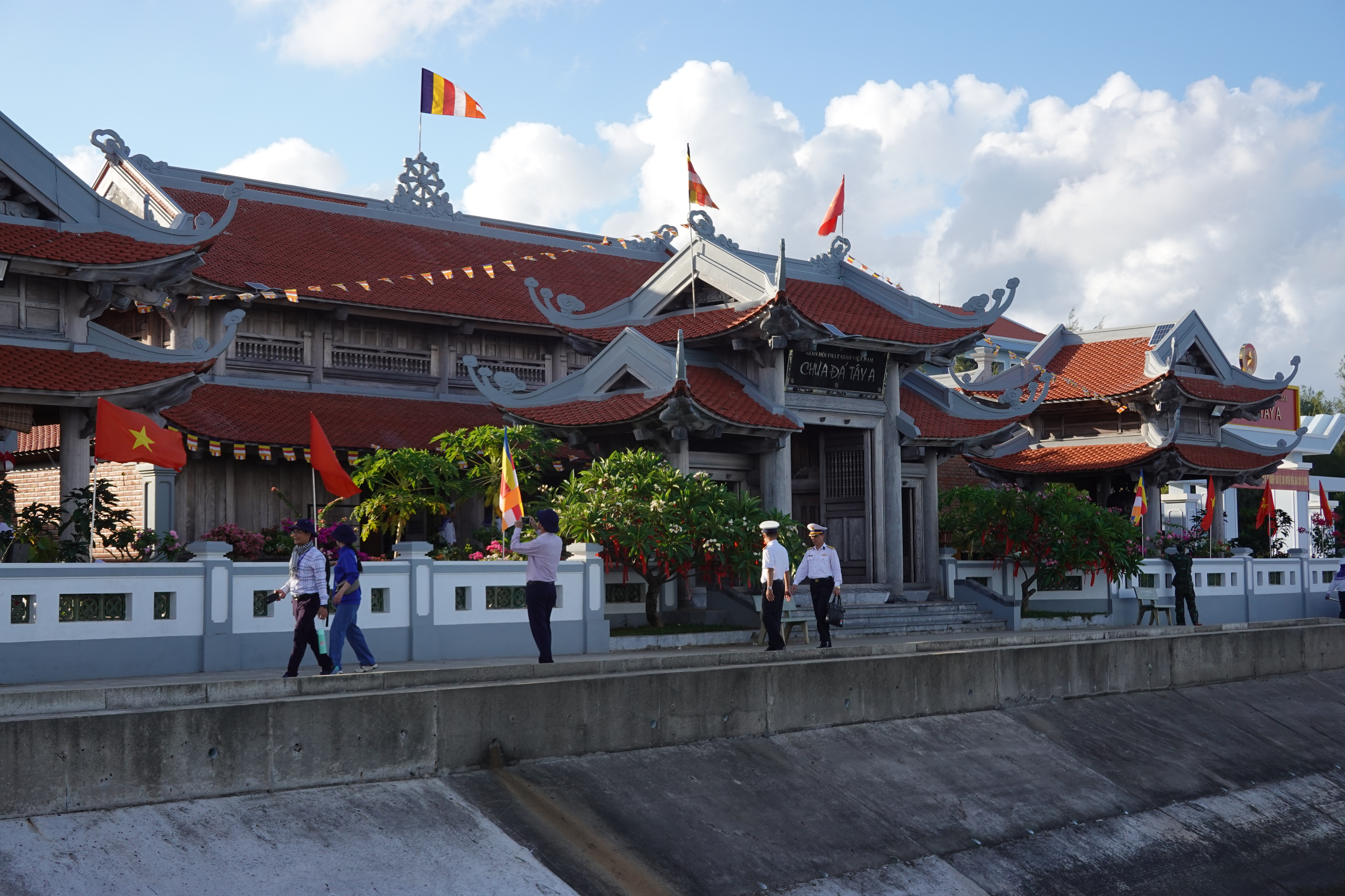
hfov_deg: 36.9
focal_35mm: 54
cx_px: 672
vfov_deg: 25.1
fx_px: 2017
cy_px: 448
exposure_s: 1/500
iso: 100
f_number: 4
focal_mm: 19.84
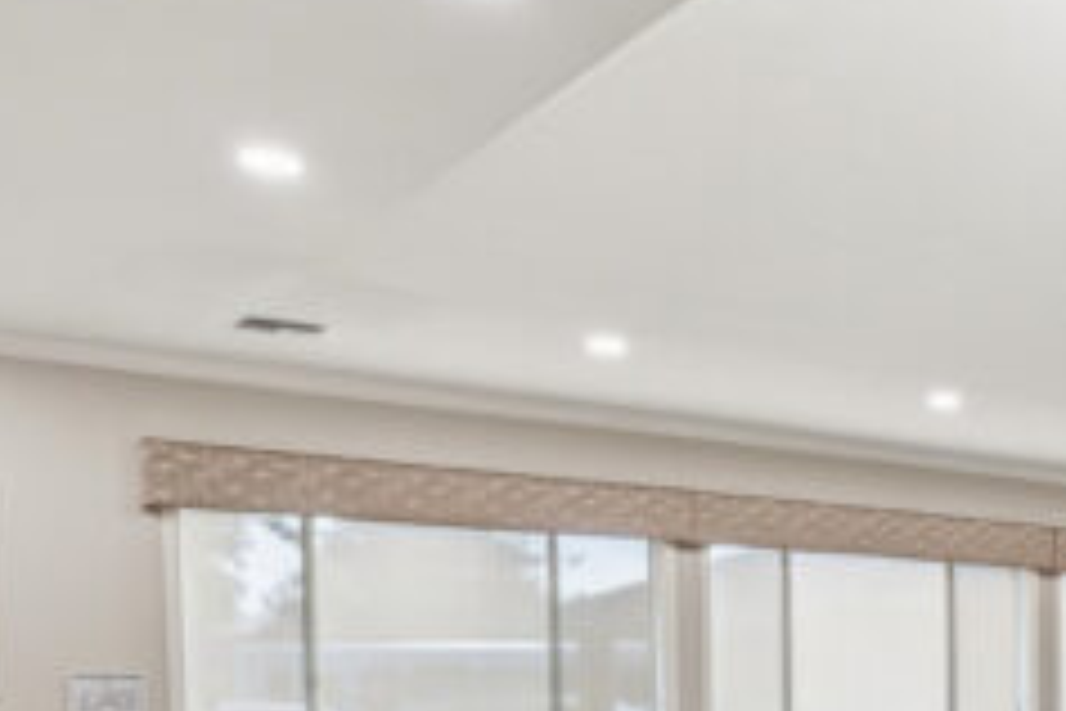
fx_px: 1480
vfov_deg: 25.3
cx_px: 1250
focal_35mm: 50
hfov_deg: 33.1
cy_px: 754
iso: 800
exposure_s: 1/30
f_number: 5.6
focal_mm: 16
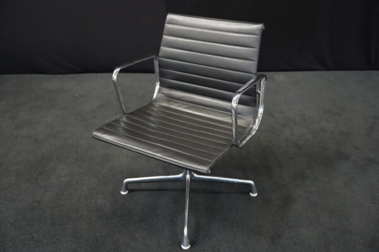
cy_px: 126
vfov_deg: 41.1
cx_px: 190
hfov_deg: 58.7
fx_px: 337
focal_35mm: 32
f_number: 4
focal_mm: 32
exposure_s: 1/160
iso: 10000
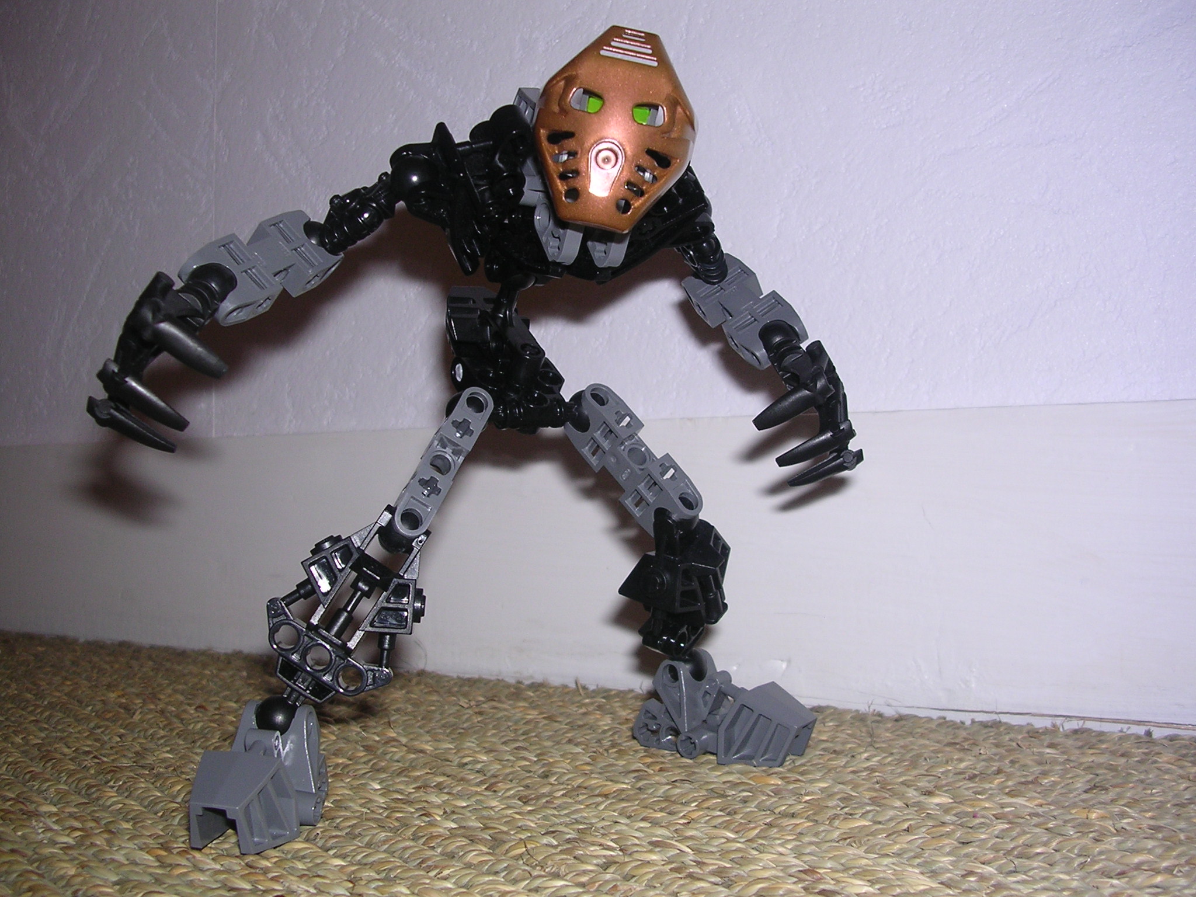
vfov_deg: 37.7
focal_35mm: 38
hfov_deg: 49.0
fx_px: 1313
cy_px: 448
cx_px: 598
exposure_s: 1/60.1
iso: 100
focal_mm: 5.8
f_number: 2.8
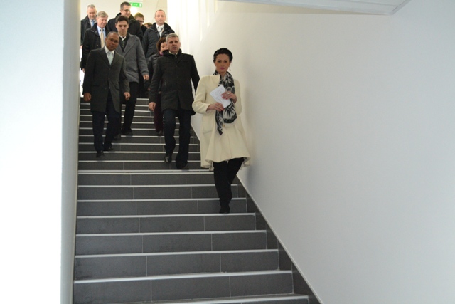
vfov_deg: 34.2
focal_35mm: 39
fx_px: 493
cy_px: 152
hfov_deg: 49.5
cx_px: 228
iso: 3200
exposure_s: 1/60
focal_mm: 26
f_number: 4.2
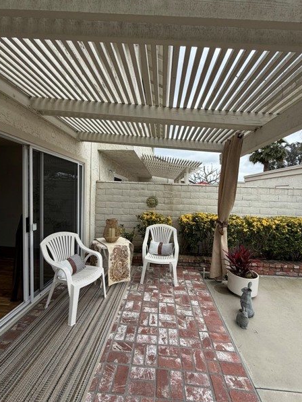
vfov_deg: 98.2
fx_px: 174
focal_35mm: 15
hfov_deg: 81.8
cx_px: 152
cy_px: 202
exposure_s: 1/625
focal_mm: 2.22
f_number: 2.2
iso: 40
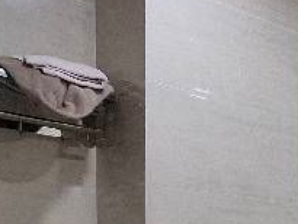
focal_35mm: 65
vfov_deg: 20.2
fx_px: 560
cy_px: 311
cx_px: 563
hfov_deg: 19.8
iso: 160
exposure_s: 1/50
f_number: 2.2
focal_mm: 1.74
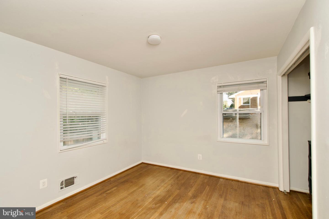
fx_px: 137
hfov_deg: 100.4
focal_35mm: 15
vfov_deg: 77.3
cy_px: 110
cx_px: 164
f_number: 7.1
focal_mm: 10
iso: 320
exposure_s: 1/100
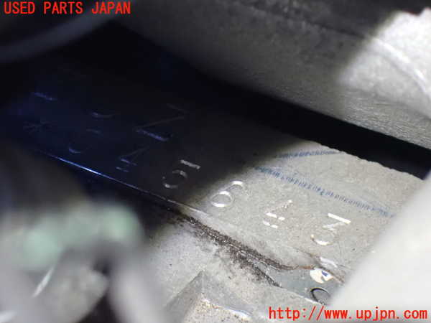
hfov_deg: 19.6
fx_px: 1245
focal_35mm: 100
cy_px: 162
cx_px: 216
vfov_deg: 14.8
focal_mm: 18
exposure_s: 1/20
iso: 1600
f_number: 4.9
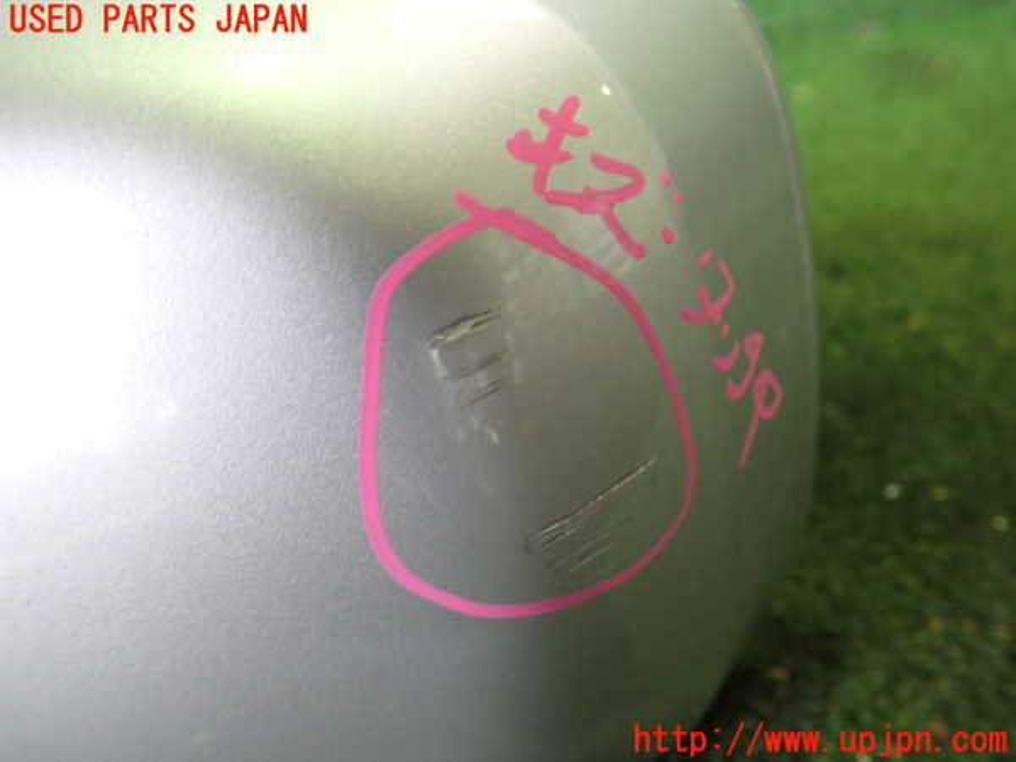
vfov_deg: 46.8
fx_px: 881
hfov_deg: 60.0
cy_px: 381
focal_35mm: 30
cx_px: 508
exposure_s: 1/30
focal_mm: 5.4
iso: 400
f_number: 2.3
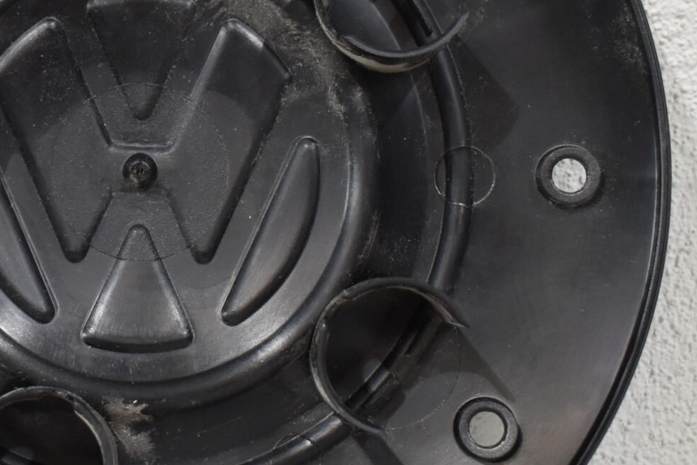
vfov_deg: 12.9
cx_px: 146
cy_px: 138
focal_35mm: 106
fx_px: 2058
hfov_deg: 19.0
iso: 800
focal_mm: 27
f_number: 4
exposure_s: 1/160
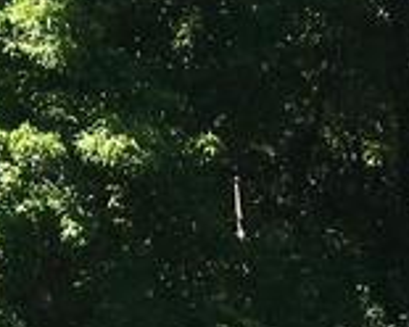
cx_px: 807
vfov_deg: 7.4
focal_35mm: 187
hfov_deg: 9.6
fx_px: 2264
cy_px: 934
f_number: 2.2
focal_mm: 4.15
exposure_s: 1/927
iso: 25
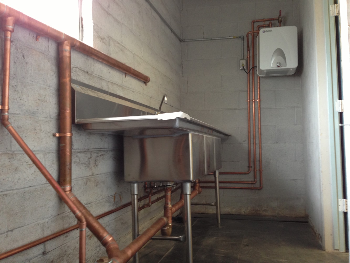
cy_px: 132
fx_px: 334
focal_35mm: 33
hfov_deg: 55.3
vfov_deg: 43.0
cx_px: 175
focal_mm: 4.13
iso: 100
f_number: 2.4
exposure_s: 1/20
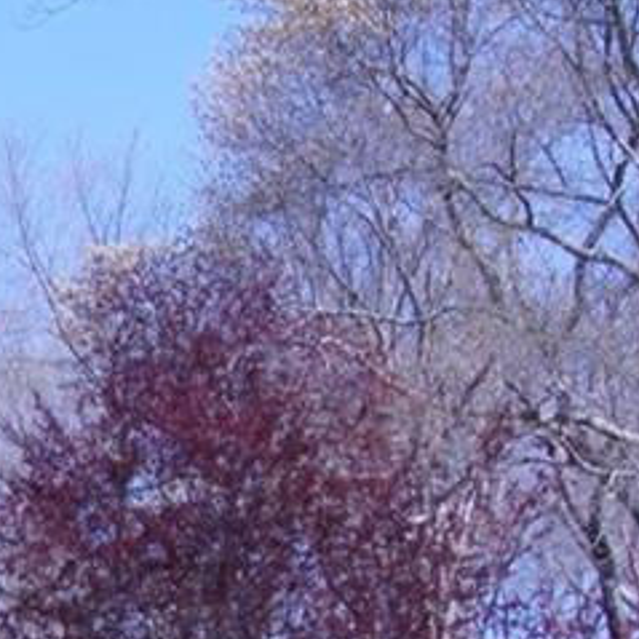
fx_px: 2276
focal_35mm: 109
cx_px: -508
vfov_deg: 15.4
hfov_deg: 14.2
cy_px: 773
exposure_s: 1/60
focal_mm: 20
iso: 500
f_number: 22
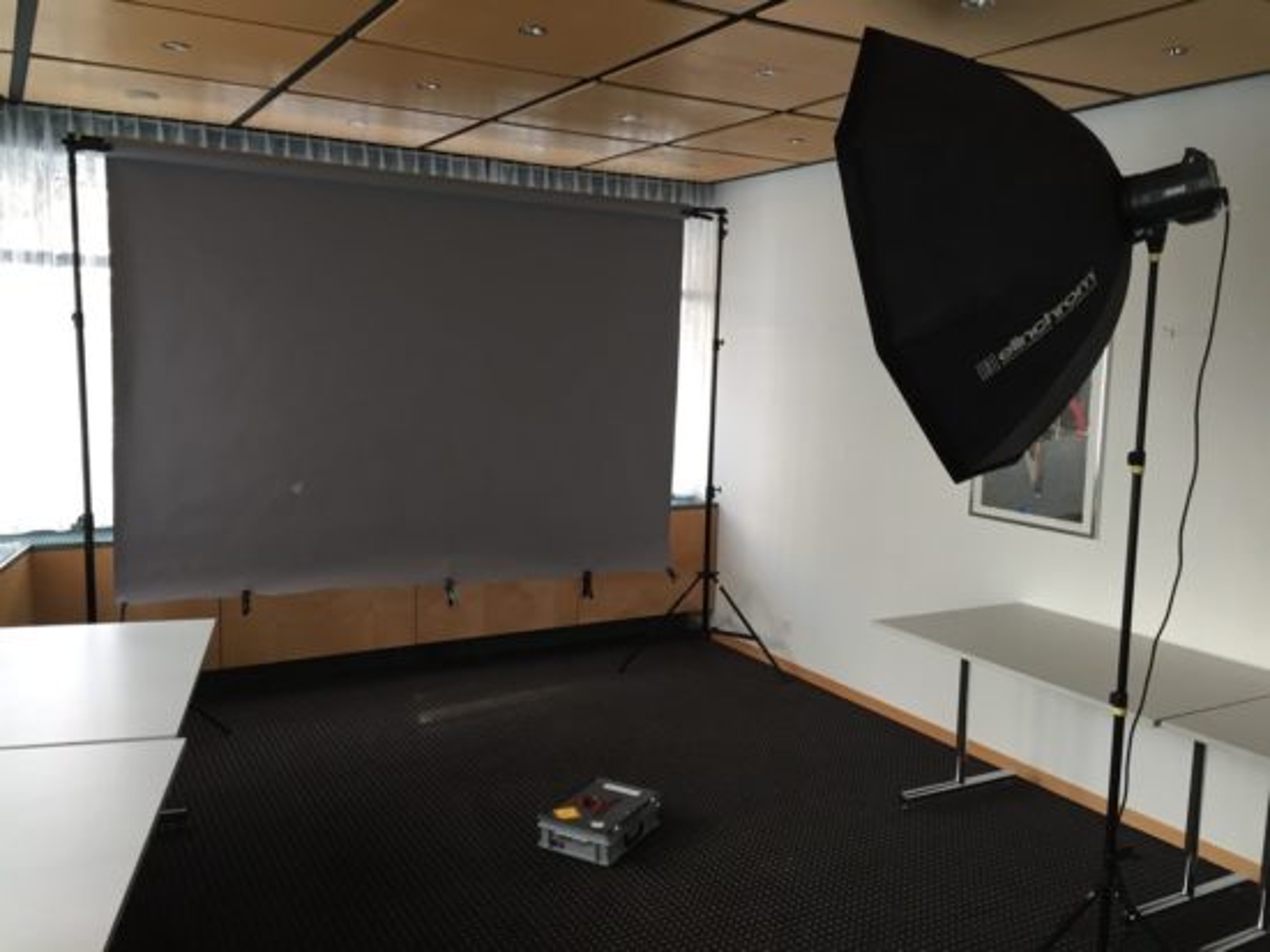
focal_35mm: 29
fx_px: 1064
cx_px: 635
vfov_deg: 48.2
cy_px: 476
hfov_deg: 61.7
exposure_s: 1/30
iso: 64
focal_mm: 4.15
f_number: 2.2
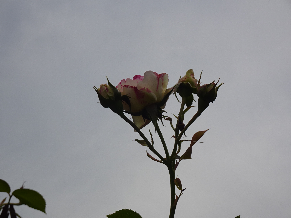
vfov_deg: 11.4
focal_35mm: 130
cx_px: 146
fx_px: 1093
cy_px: 109
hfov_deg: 15.2
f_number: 5.6
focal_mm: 20.59
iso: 80
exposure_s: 1/1250
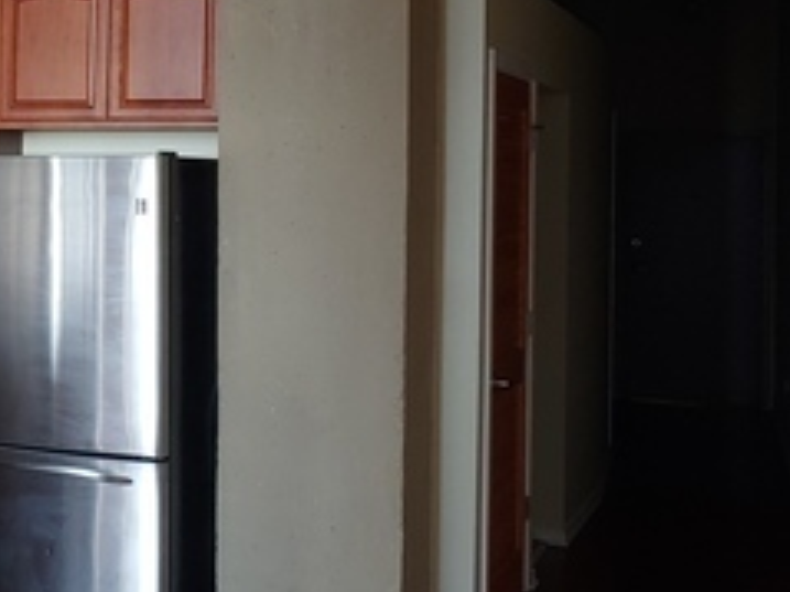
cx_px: -162
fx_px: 1528
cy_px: 169
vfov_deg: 21.8
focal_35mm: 67
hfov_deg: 25.9
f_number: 1.5
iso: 50
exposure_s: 1/40
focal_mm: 4.23
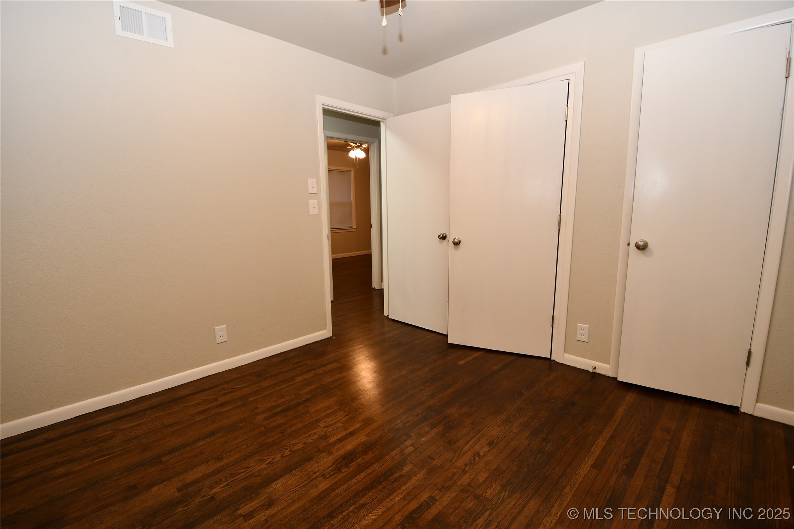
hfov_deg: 100.4
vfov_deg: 77.3
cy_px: 264
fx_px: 331
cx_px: 397
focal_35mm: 15
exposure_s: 1/60
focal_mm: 10
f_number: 4
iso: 640
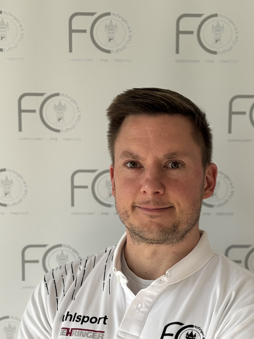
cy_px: 239
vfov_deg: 26.1
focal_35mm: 74
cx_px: 141
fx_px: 724
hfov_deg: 19.9
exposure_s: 1/399
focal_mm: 5.96
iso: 32
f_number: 1.6
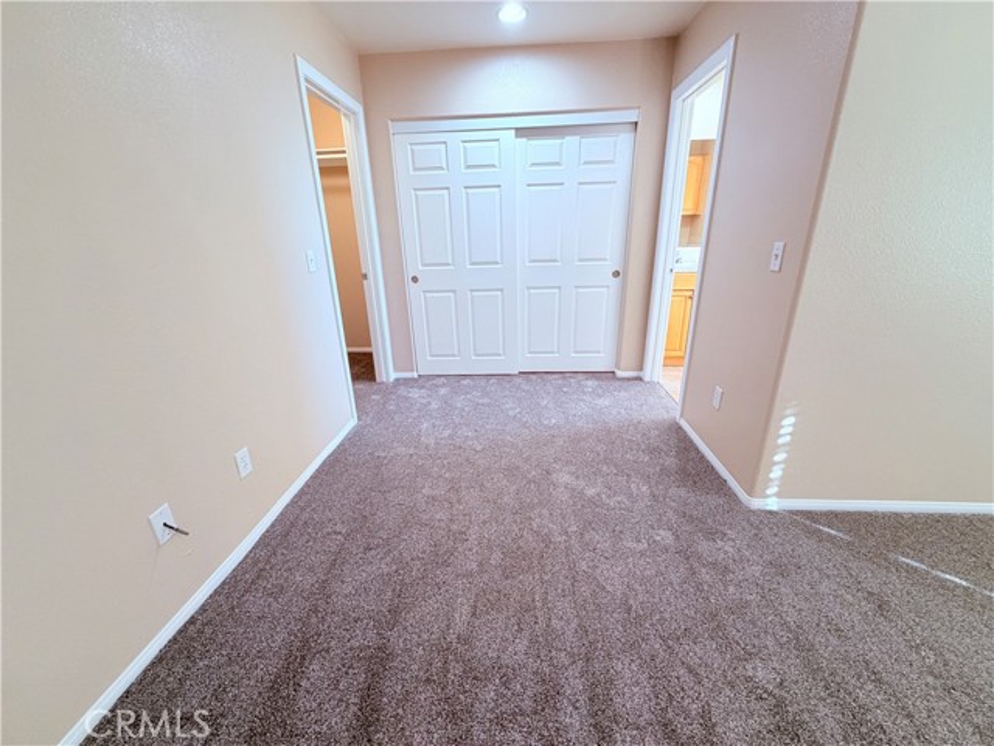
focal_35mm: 14
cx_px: 497
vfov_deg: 85.7
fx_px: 402
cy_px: 373
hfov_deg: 102.1
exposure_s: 1/60
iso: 250
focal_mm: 2.22
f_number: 2.2
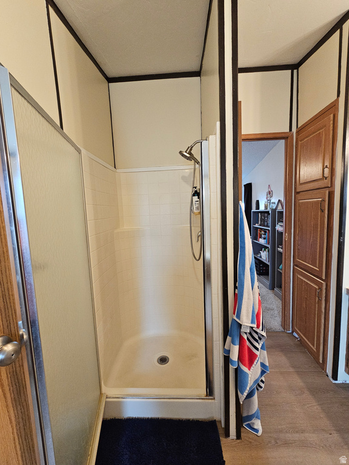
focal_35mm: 13
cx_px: 174
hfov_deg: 89.9
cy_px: 232
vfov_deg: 106.2
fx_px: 175
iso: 500
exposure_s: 1/77.4
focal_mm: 2.2
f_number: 2.2
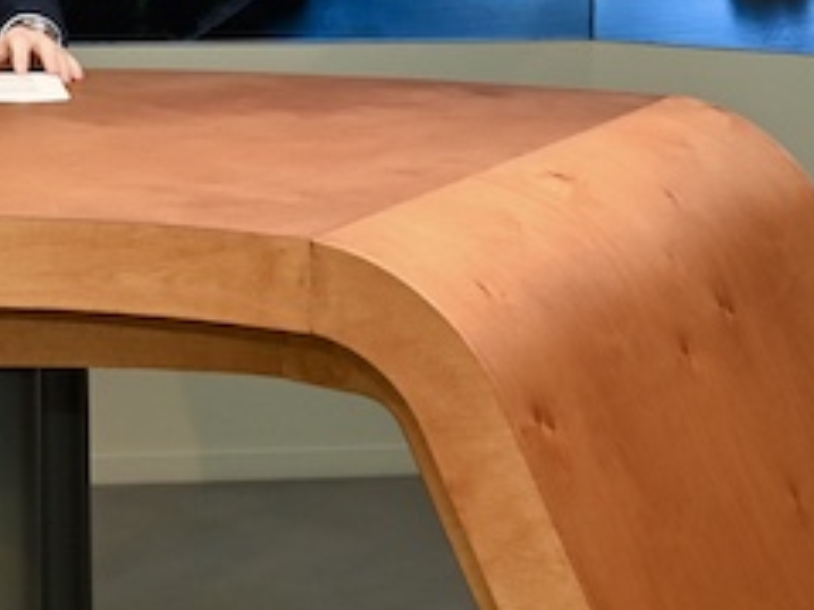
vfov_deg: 14.0
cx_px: 58
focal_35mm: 99
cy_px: -302
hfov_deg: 19.4
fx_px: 2327
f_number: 4
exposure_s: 1/100
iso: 360
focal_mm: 24
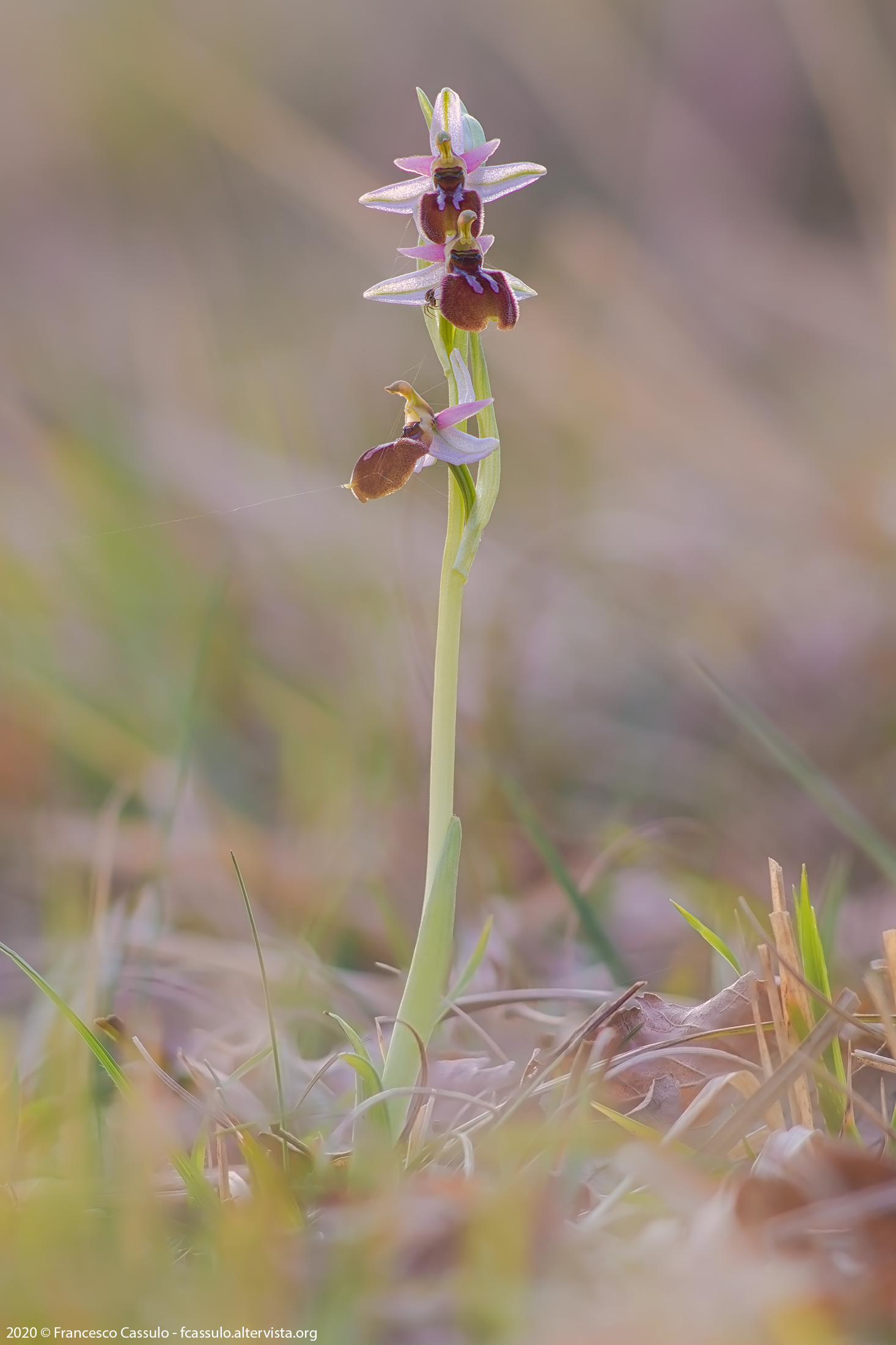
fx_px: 11203
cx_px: 448
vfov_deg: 6.9
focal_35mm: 300
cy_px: 672
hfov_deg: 4.6
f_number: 5.6
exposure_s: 1/50
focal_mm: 200
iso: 100
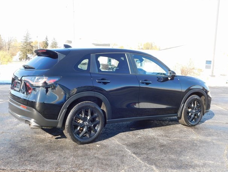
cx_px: 108
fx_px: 250
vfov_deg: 37.7
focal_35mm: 38
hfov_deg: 48.9
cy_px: 88
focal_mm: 6.3
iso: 125
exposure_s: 1/320
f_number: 3.5
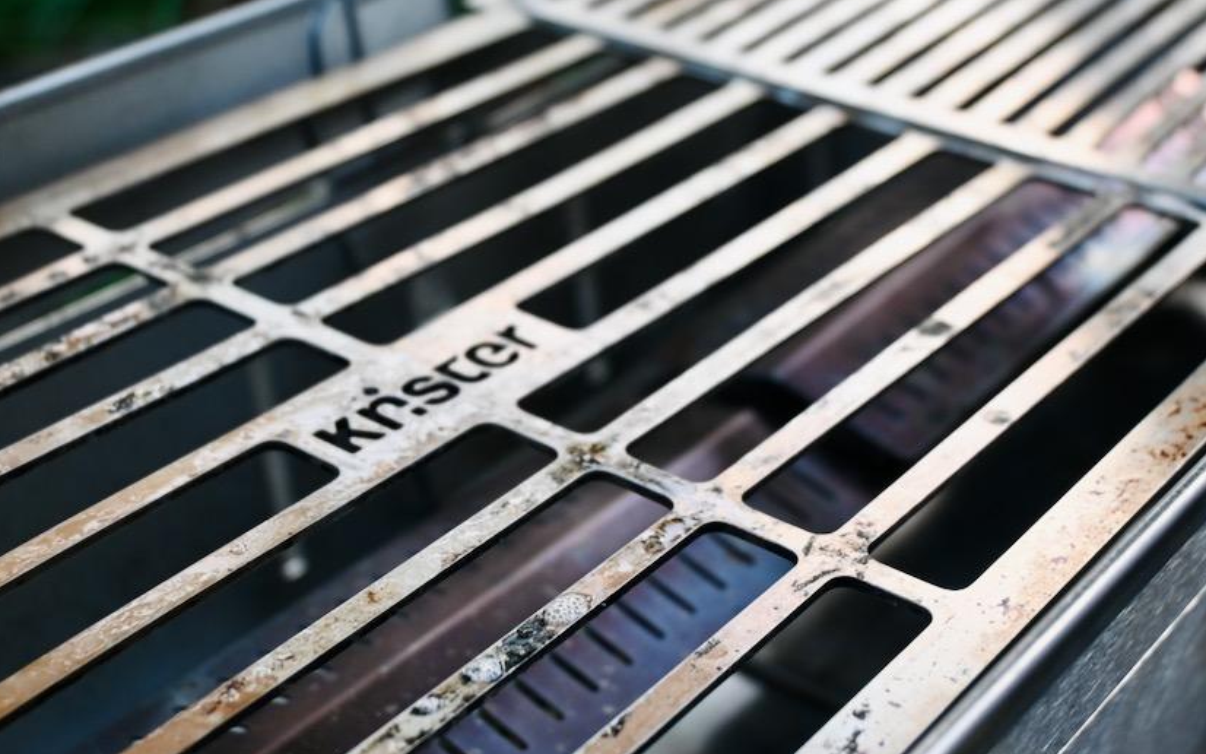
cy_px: 359
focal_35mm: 57
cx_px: 587
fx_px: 1873
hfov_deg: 35.7
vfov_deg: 22.7
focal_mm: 28
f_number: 4.5
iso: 560
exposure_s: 1/125
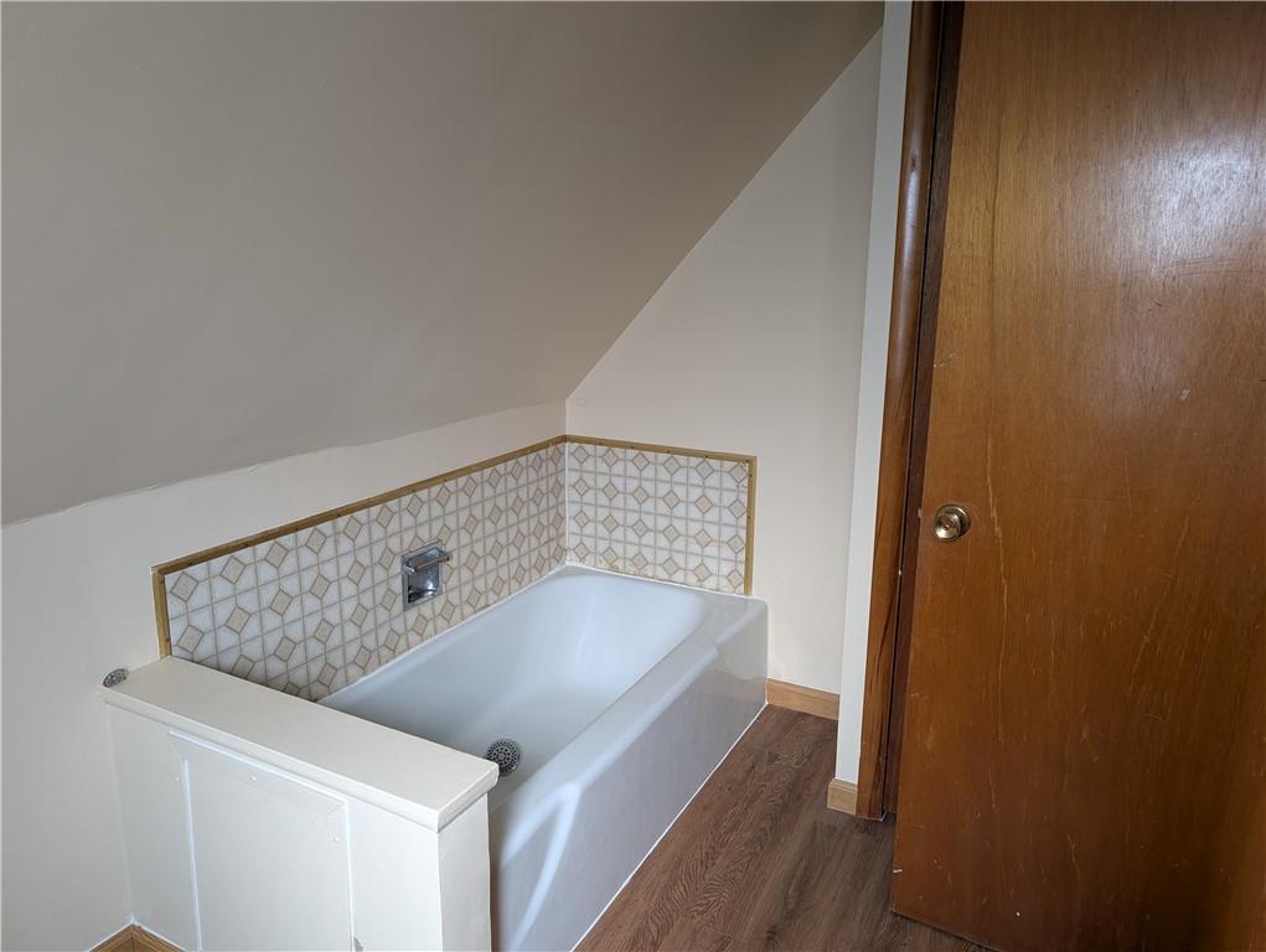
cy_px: 476
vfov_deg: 56.9
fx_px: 879
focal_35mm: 24
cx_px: 633
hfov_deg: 71.5
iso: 174
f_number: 1.68
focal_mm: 6.9
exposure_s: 1/106
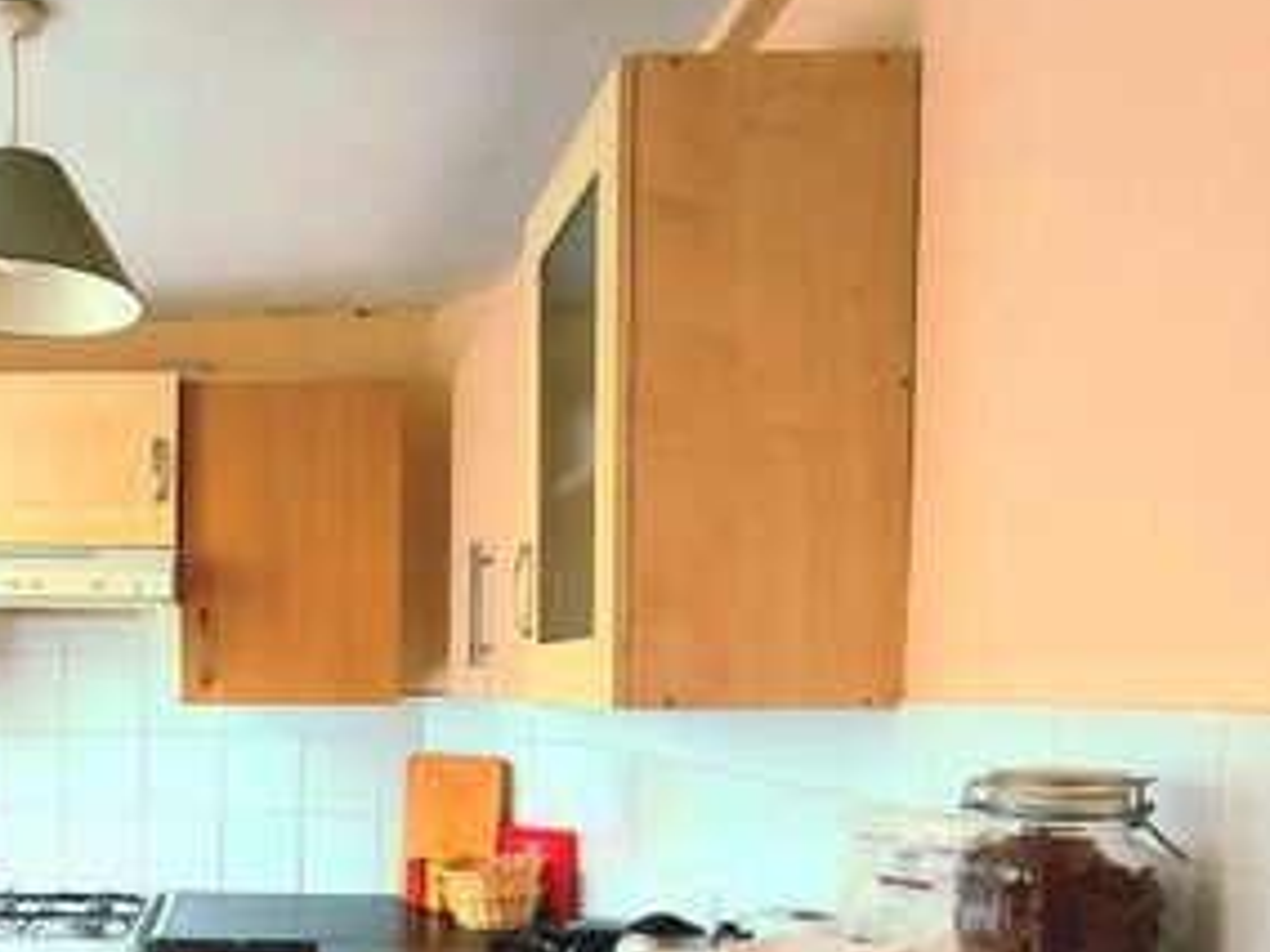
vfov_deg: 42.4
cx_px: 219
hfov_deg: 52.4
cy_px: 744
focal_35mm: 32
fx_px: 1174
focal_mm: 1.74
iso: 64
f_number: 2.2
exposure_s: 1/50
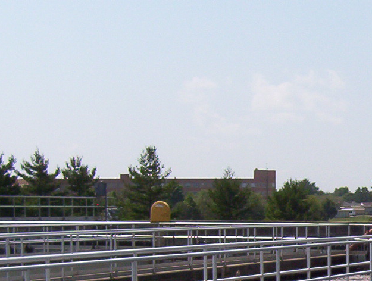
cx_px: 397
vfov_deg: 15.2
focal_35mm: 94
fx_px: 1013
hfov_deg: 20.0
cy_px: 338
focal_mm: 5.54
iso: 100
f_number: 5.24
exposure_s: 1/871
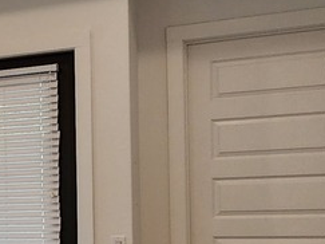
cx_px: -205
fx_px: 723
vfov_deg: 18.7
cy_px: 235
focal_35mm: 77
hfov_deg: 20.4
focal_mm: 2.2
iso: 80
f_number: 2.2
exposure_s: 1/60
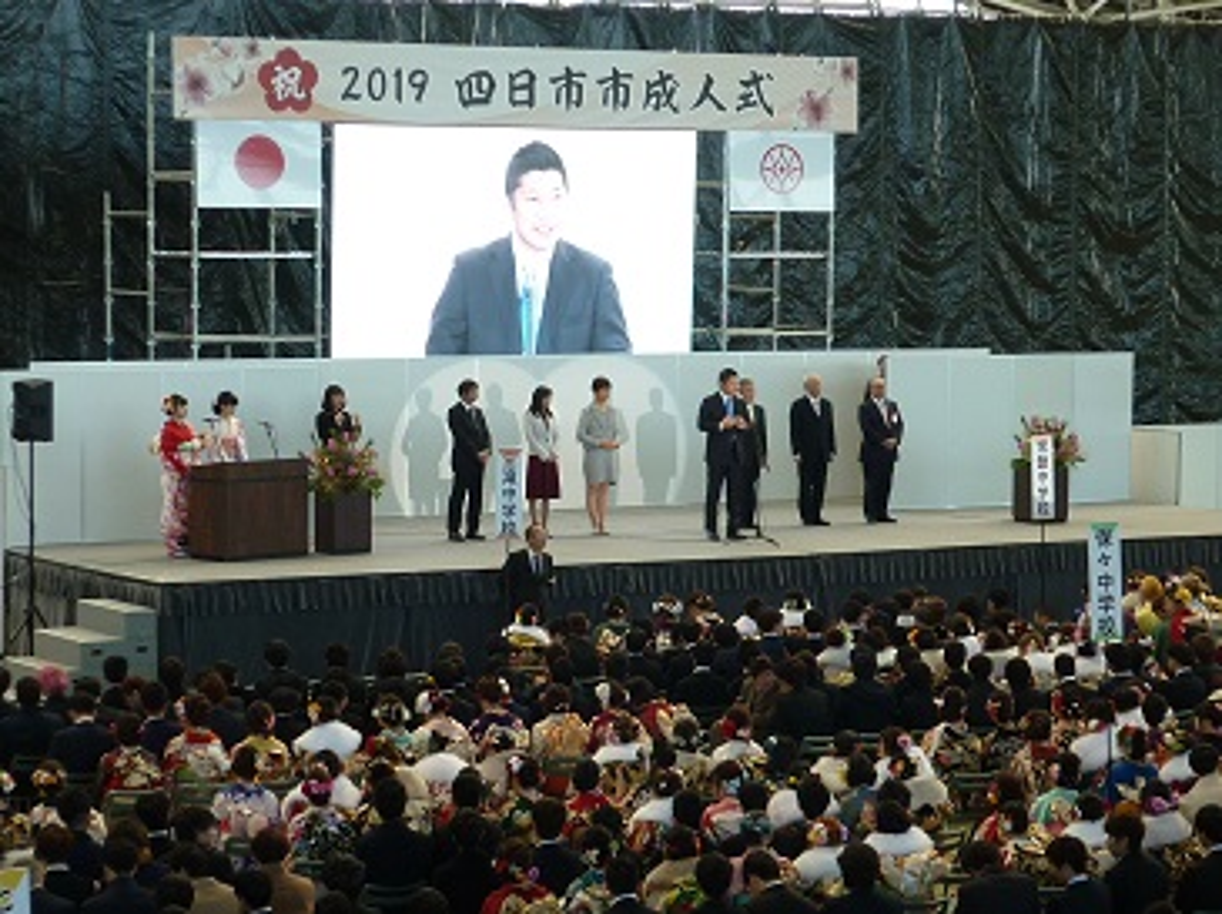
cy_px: 457
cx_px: 611
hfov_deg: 18.6
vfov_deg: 13.9
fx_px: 3738
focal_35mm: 106
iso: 125
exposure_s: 1/50
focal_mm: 9.9
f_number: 3.6
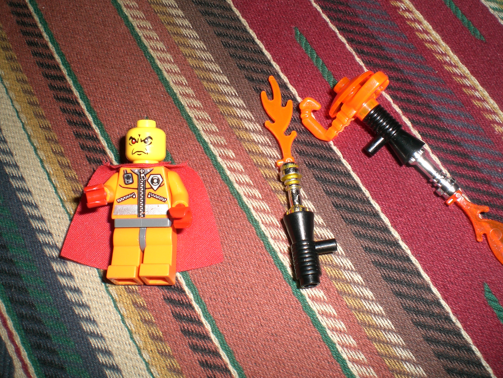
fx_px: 552
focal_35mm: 38
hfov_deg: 49.0
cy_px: 189
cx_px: 252
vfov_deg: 37.7
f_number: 4.4
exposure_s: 1/60
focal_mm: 6.3
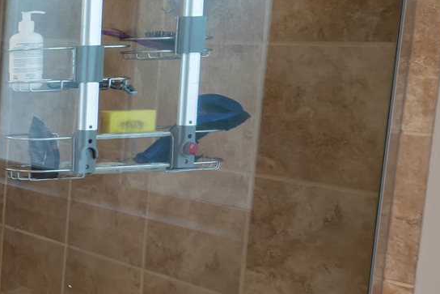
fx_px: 966
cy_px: 177
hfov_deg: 16.7
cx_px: -510
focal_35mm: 79
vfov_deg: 17.3
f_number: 4.5
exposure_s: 1/15
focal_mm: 14
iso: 320
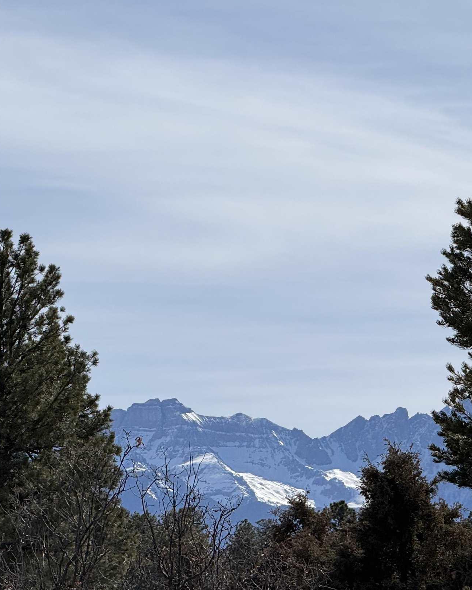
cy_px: 399
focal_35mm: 222
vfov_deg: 8.7
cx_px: 1
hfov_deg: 6.9
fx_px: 3876
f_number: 2.8
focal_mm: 15.66
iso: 40
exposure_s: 1/3344
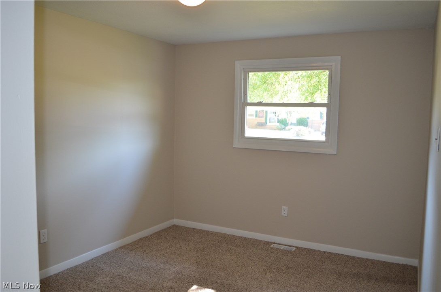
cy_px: 146
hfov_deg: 62.0
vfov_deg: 43.4
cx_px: 220
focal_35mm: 30
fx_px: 367
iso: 640
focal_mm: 20
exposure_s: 1/60
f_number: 3.8
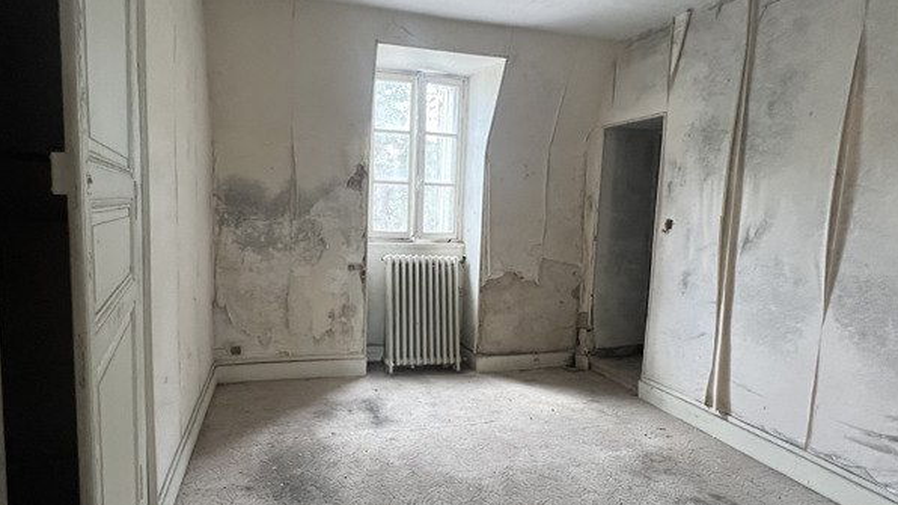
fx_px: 452
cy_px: 256
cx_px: 408
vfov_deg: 58.3
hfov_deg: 89.3
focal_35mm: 19
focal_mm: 1.57
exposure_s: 1/88
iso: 250
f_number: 1.8
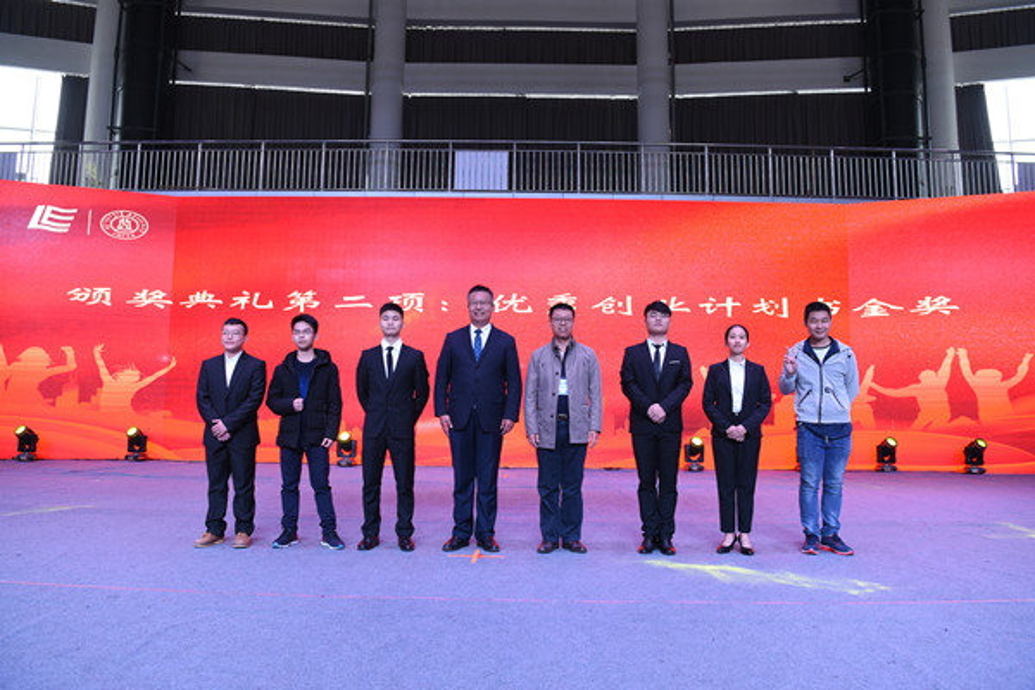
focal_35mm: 24
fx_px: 690
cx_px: 518
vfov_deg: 53.1
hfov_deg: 73.7
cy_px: 345
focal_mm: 24
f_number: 5
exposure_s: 1/160
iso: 1250
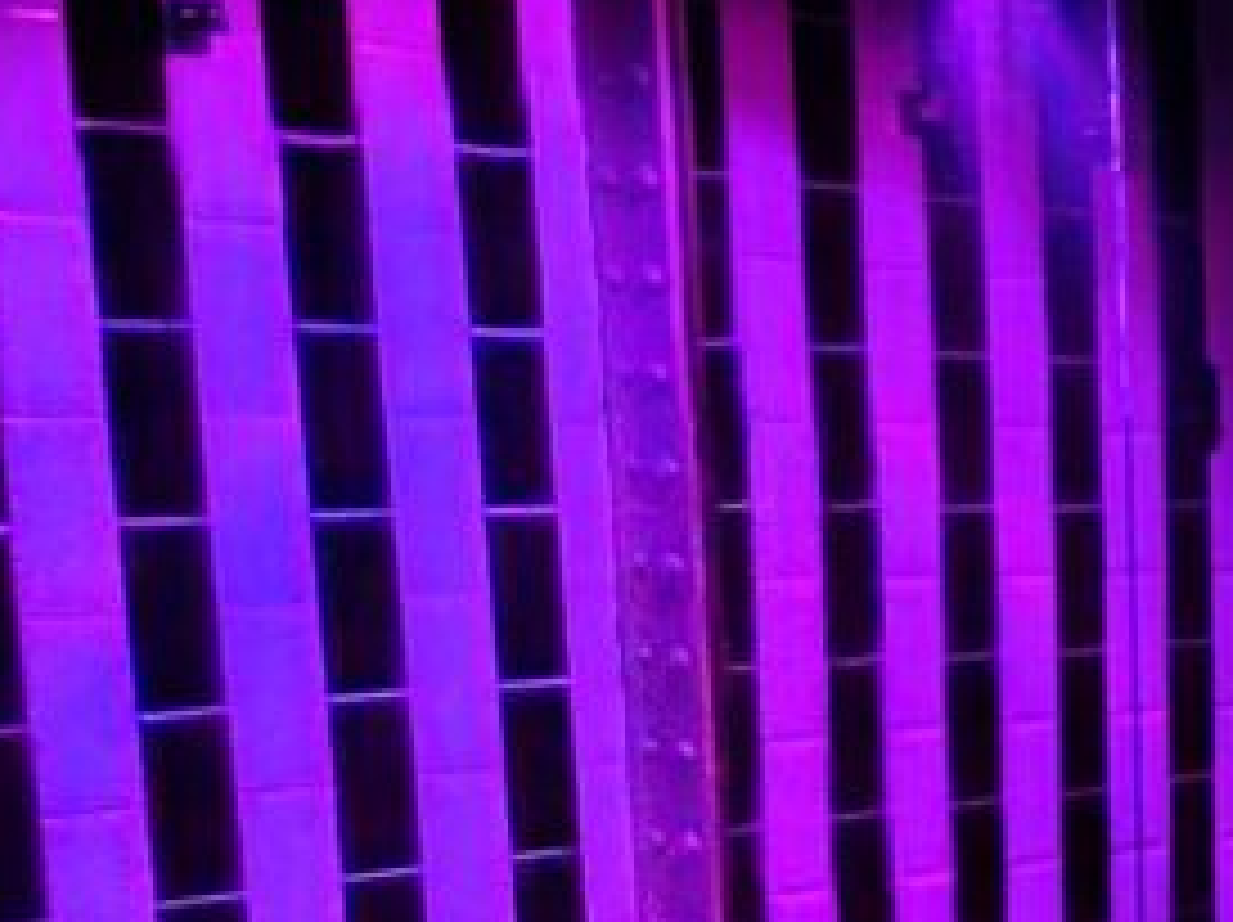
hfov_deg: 18.3
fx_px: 3061
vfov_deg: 16.8
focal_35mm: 86
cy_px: 891
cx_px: 2182
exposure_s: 1/4
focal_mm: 5.4
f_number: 1.8
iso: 4000
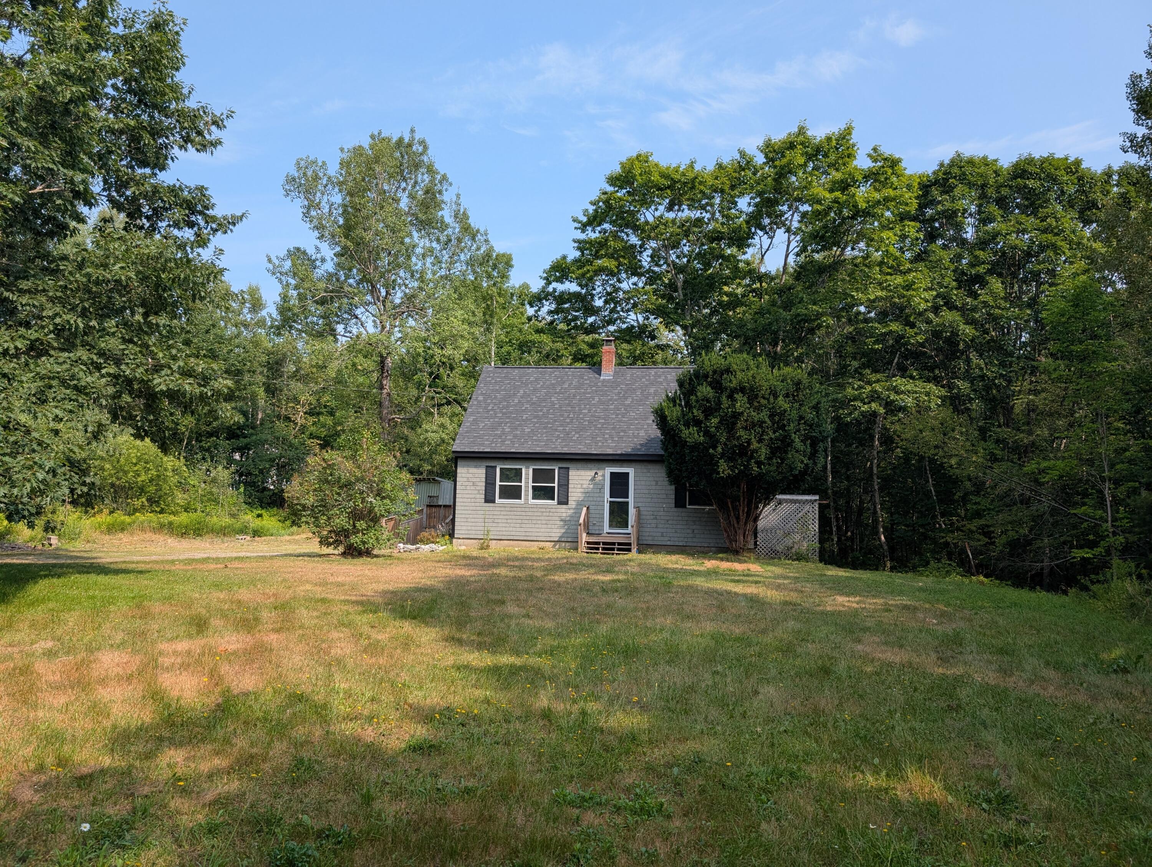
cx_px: 576
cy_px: 434
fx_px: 800
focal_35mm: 24
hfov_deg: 71.5
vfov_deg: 56.9
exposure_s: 1/676
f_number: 1.68
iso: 21
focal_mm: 6.9
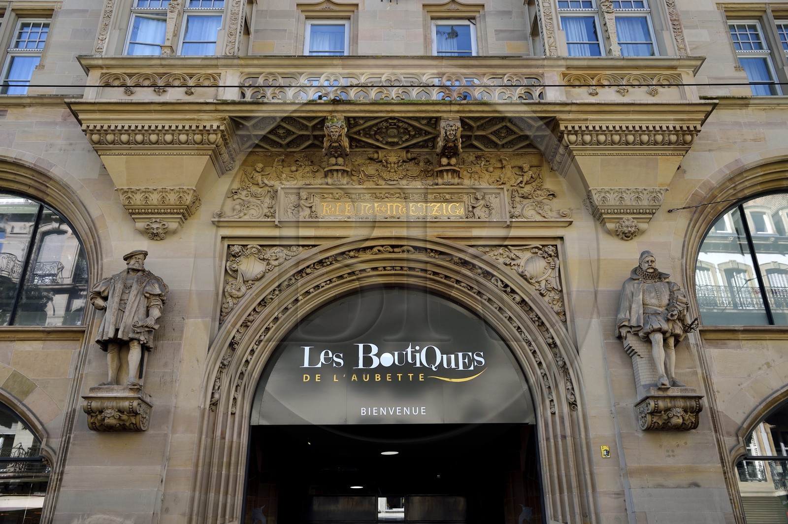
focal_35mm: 32
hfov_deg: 58.8
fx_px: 700
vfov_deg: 41.0
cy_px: 262
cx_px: 394
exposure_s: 1/125
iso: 200
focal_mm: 32
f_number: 8
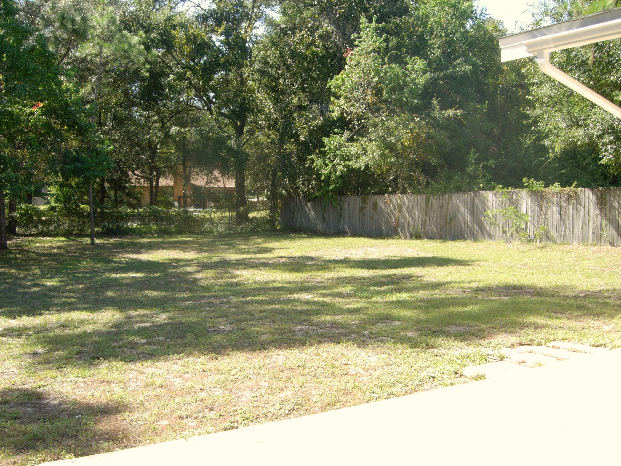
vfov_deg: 39.7
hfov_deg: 51.4
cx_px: 310
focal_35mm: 36
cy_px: 233
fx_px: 646
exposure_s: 1/140
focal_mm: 7.5
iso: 50
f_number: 3.8
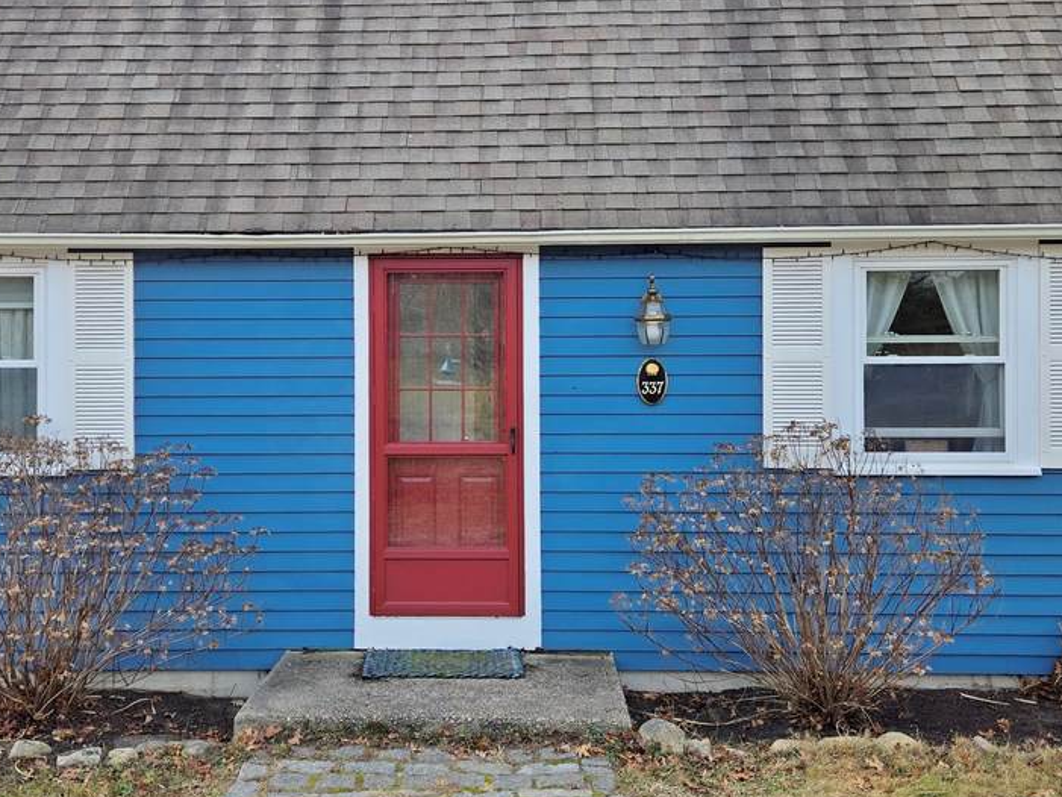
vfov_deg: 34.3
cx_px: 461
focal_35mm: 42
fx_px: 1289
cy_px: 356
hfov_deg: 44.7
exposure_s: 1/952
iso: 25
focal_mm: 5.4
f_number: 1.8
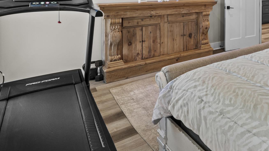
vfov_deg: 35.1
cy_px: -2
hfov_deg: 55.0
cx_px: 247
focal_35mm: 30
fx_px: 214
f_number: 8
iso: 200
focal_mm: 10
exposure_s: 1
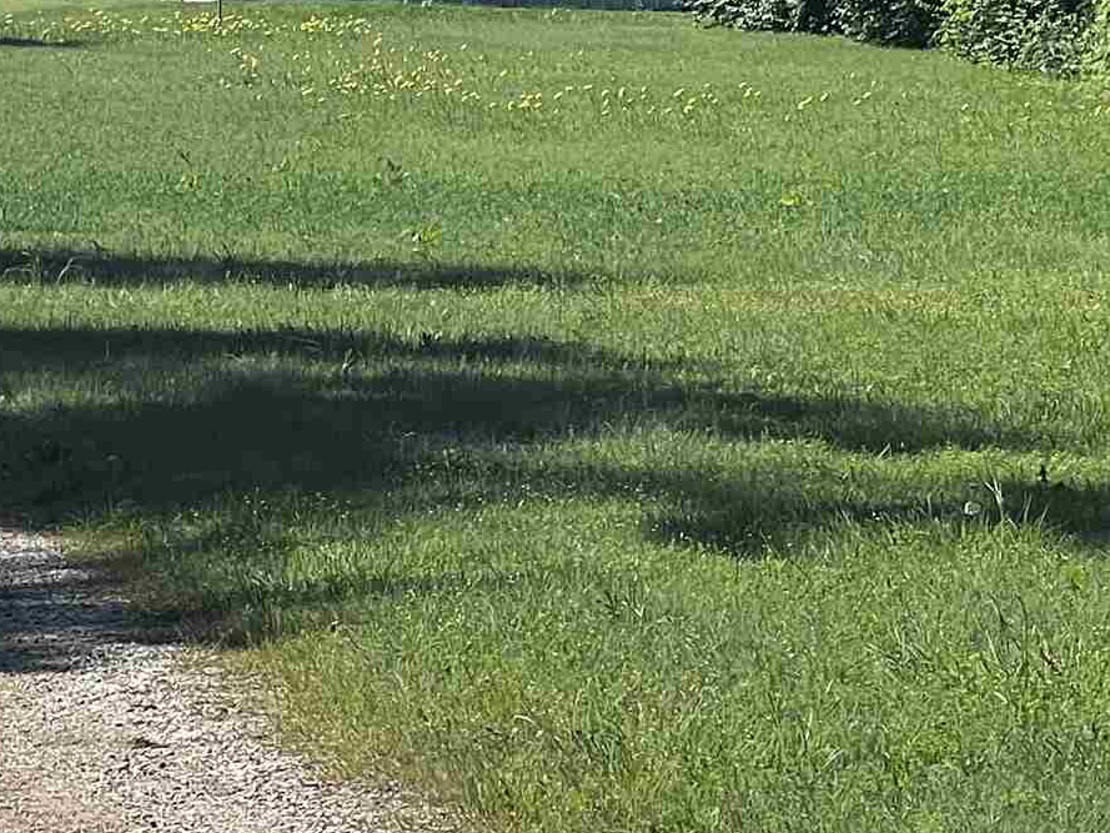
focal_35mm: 266
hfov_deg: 7.4
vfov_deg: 5.6
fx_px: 8531
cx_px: -357
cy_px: 191
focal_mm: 9
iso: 32
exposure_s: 1/564
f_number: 2.8
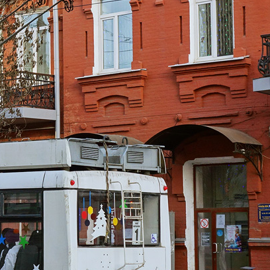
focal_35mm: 120
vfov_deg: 14.5
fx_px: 1059
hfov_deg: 14.1
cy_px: 130
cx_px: -57
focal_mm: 17.8
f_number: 5.6
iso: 125
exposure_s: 1/100
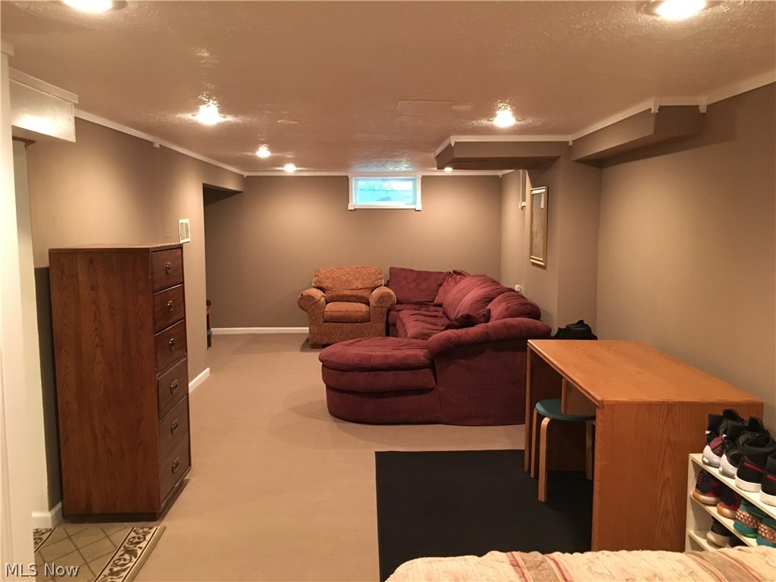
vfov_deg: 48.2
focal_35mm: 29
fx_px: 650
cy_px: 291
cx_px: 388
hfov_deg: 61.7
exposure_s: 1/15
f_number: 2.2
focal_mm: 4.15
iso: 250
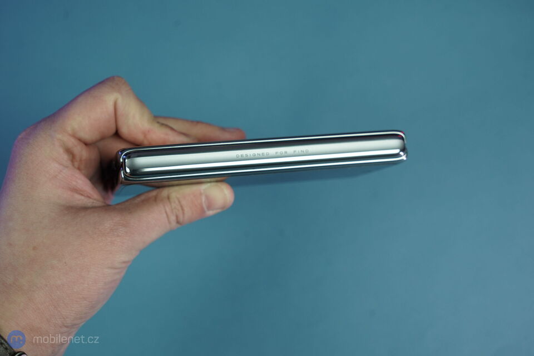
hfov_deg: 38.9
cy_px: 178
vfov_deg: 26.5
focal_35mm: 51
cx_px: 267
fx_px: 756
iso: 800
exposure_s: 1/160
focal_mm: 51
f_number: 7.1
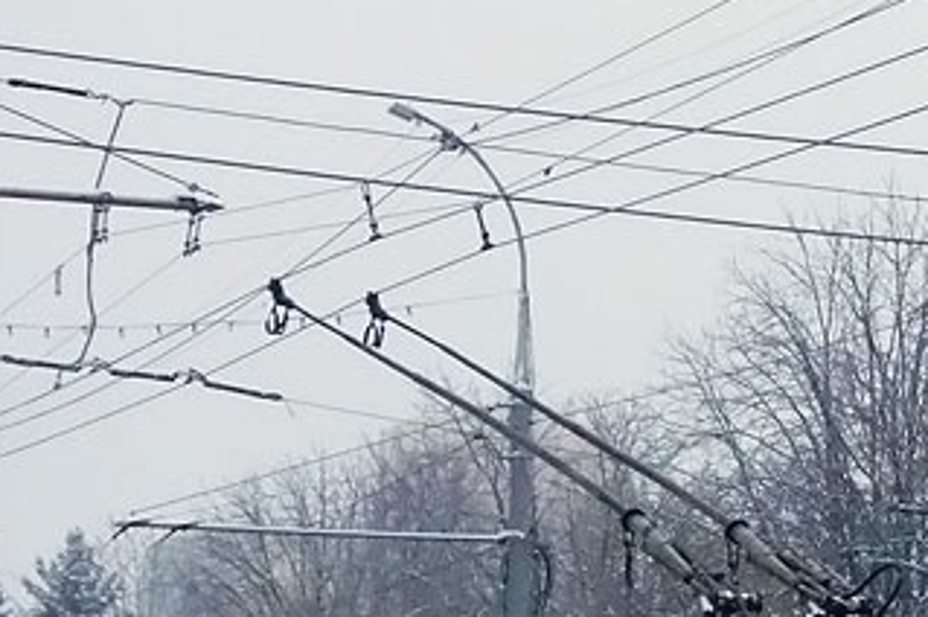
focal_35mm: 162
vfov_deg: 8.4
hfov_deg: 12.5
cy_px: 565
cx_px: 1030
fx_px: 4172
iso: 2500
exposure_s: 1/500
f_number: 3.2
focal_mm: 16.01
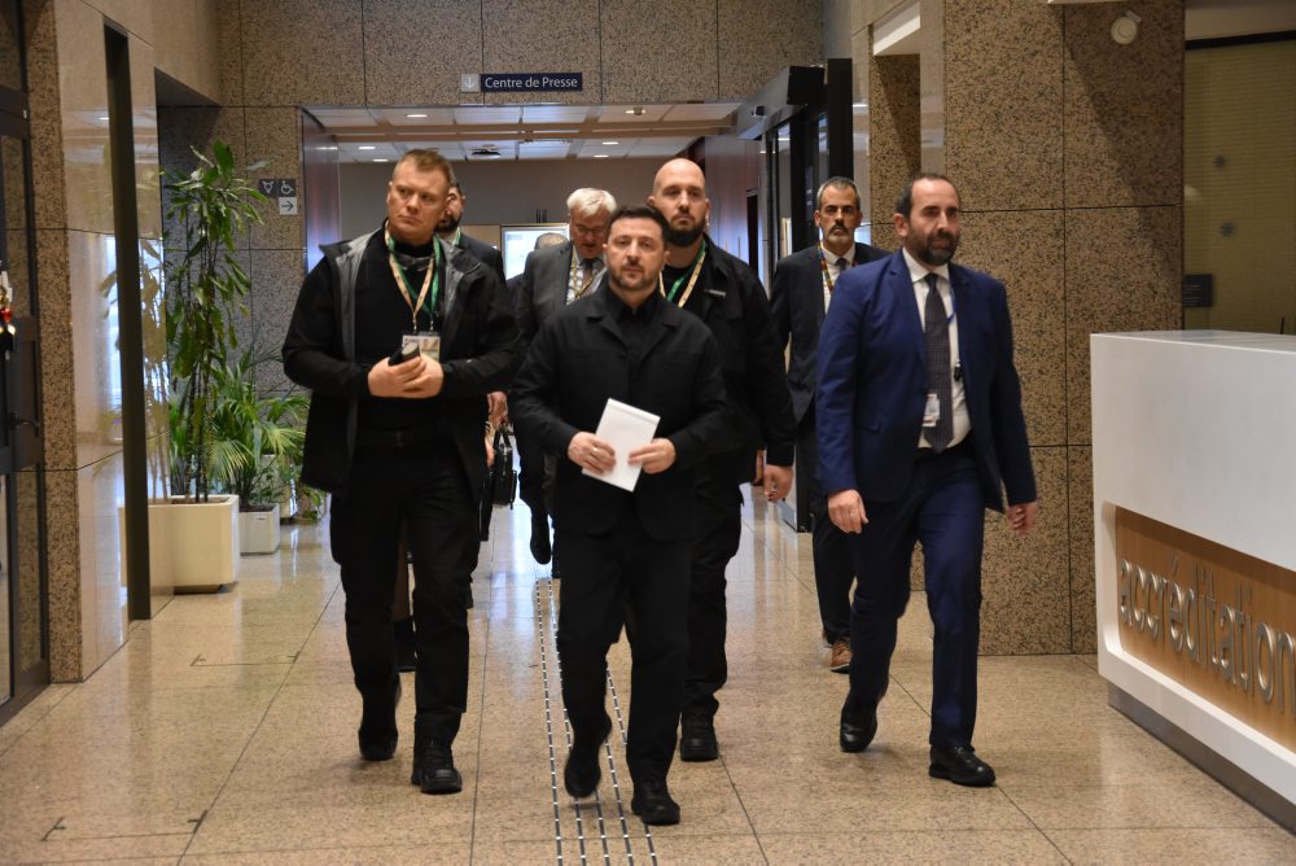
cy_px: 433
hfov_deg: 21.9
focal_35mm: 93
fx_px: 3350
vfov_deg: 14.7
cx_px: 648
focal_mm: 62
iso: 2500
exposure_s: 1/60
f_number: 5.3
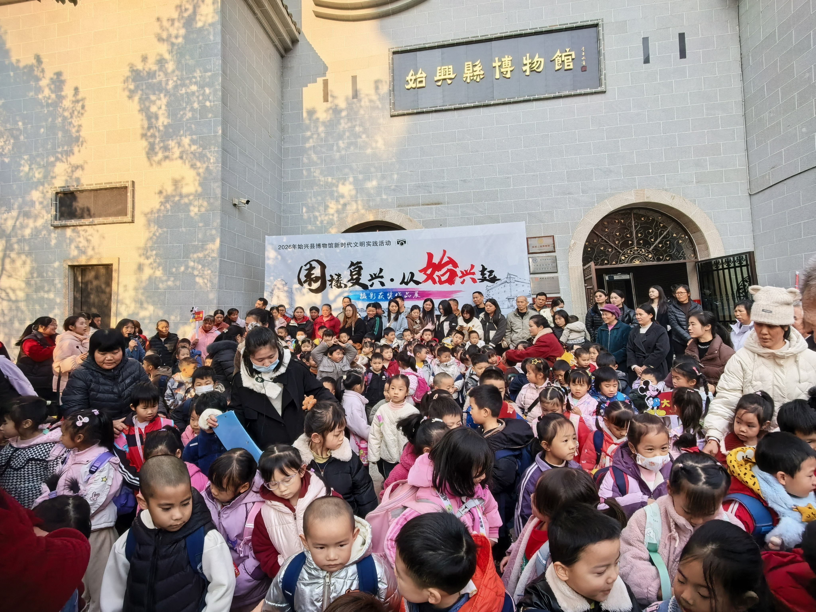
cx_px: 408
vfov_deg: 89.9
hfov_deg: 106.2
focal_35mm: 13
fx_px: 306
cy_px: 306
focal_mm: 1.95
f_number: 2.2
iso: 50
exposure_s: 1/418
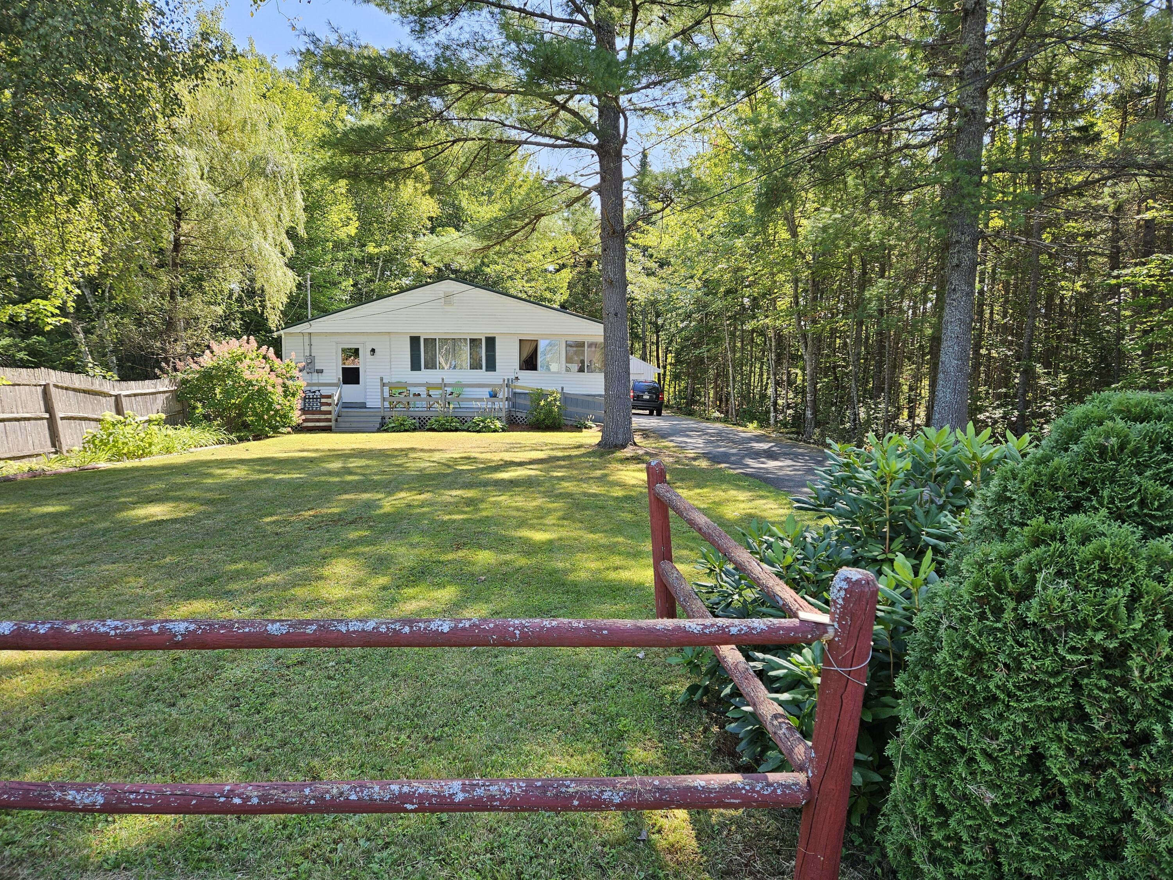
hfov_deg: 73.9
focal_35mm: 23
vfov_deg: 58.9
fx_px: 779
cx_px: 586
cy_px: 440
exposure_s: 1/327
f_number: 1.8
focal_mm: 5.4
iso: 25
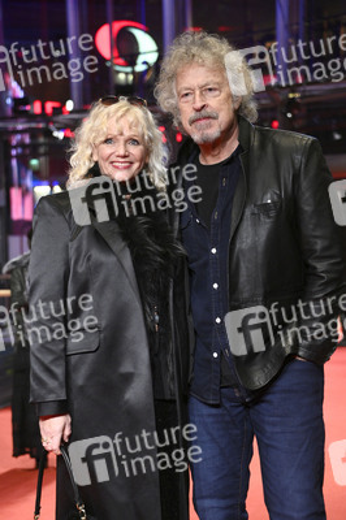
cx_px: 173
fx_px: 1227
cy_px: 260
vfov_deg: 23.9
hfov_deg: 16.0
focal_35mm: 85
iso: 5000
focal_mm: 85
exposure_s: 1/200
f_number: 5
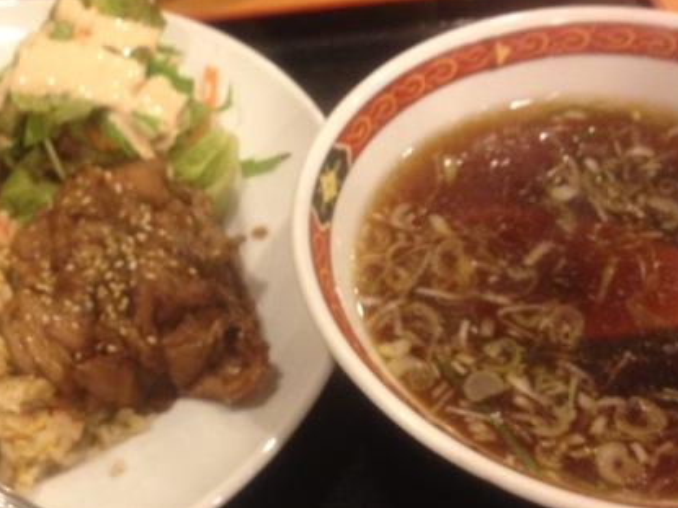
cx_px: 203
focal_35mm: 54
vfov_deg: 27.0
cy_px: 294
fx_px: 1057
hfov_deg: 35.1
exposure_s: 1/20
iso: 250
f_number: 2.4
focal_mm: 4.28
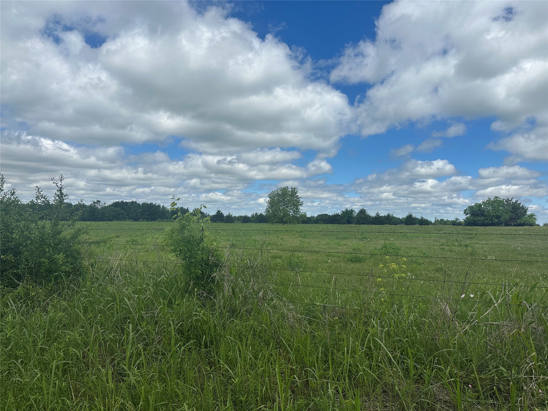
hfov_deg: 71.6
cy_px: 206
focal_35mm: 24
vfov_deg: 56.8
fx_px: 380
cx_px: 274
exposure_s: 1/8929
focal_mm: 6.86
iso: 80
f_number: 1.78
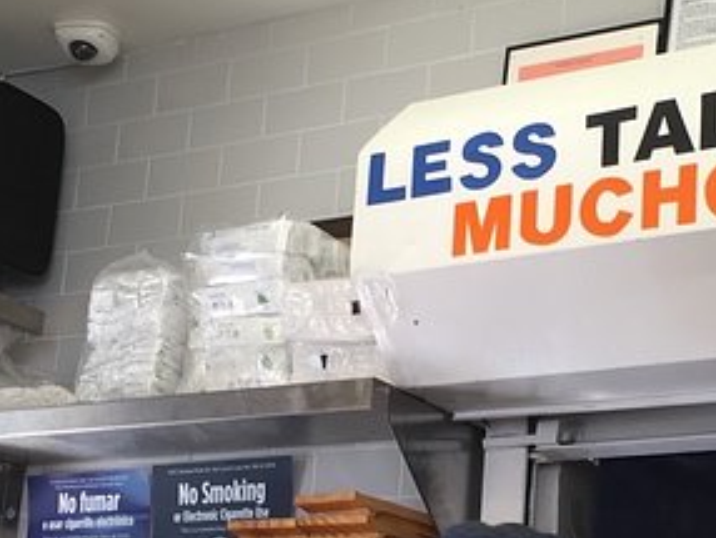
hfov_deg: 25.4
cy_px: 409
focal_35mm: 76
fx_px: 1573
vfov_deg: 19.3
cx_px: 513
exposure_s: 1/60
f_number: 2.2
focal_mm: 4.15
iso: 32
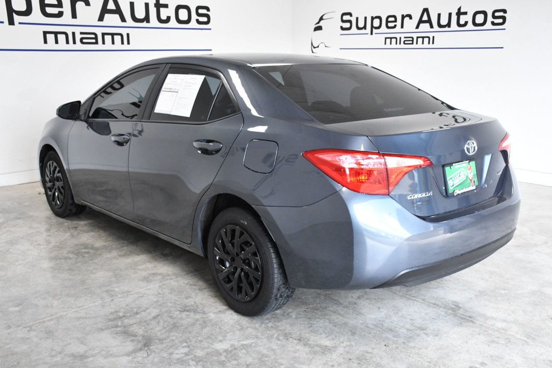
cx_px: 276
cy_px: 184
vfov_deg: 36.8
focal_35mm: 36
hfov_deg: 53.1
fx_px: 552
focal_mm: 24
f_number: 9
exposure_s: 1/320
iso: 2500
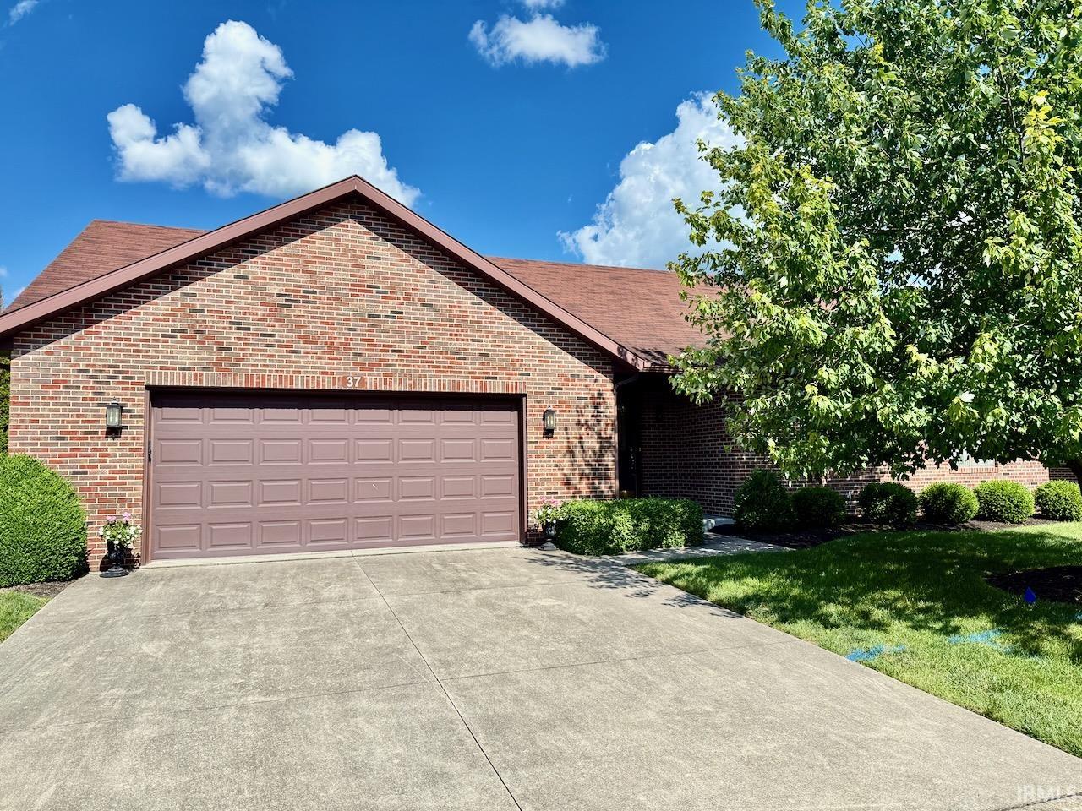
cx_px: 541
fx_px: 750
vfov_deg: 56.8
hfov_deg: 71.6
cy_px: 406
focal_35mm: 24
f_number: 1.78
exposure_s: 1/2801
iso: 100
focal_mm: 6.76
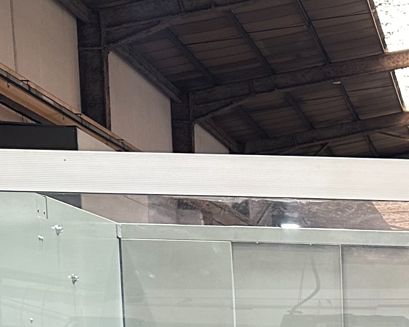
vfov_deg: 15.8
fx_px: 1041
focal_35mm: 86
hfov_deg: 20.0
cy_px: 548
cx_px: 564
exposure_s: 1/50
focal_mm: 6.86
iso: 320
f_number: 1.78
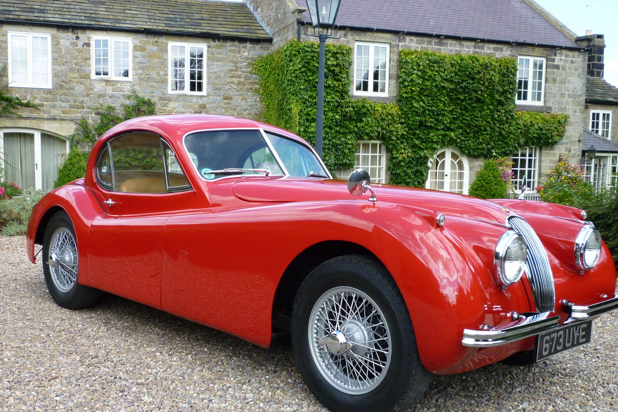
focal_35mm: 38
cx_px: 299
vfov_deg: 34.9
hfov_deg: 50.7
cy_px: 246
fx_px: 652
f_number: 3.3
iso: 80
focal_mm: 5.2
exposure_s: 1/250
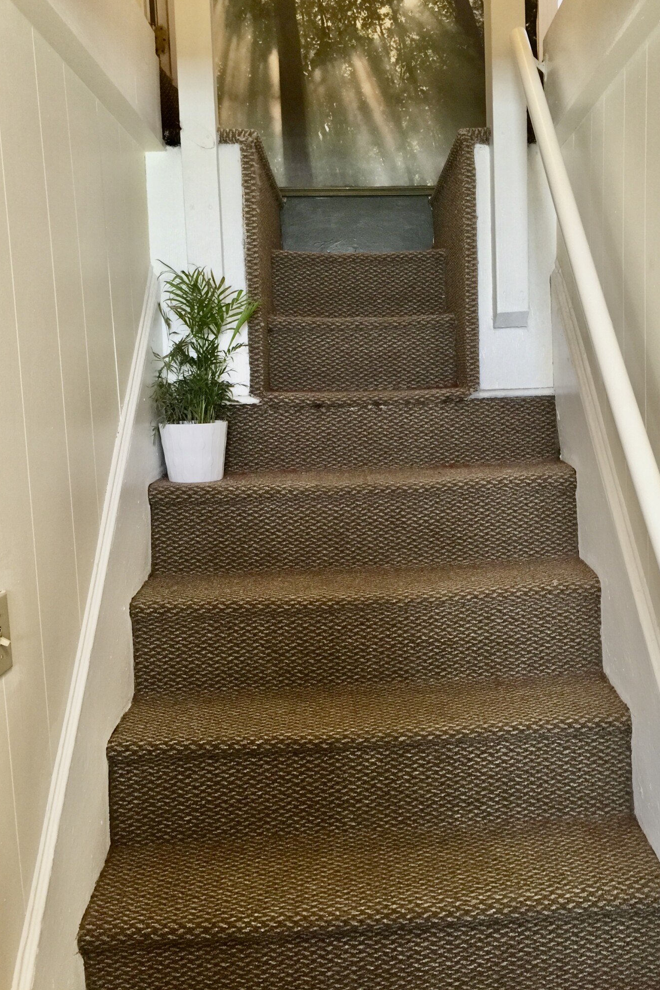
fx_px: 853
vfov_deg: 60.3
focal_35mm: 31
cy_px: 484
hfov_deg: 42.2
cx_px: 367
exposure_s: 1/15
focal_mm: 4.15
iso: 64
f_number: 2.2
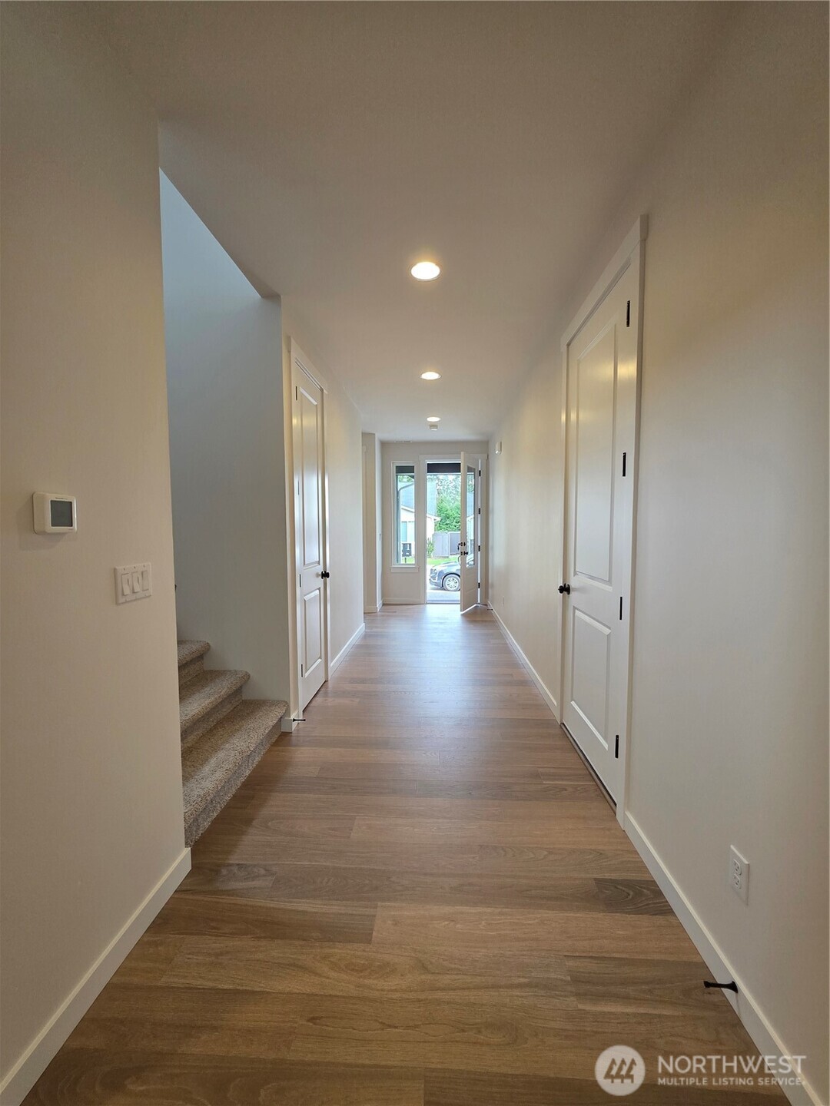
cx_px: 415
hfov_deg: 89.9
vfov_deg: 106.2
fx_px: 416
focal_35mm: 13
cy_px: 553
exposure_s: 1/120
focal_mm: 2.2
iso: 200
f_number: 1.9
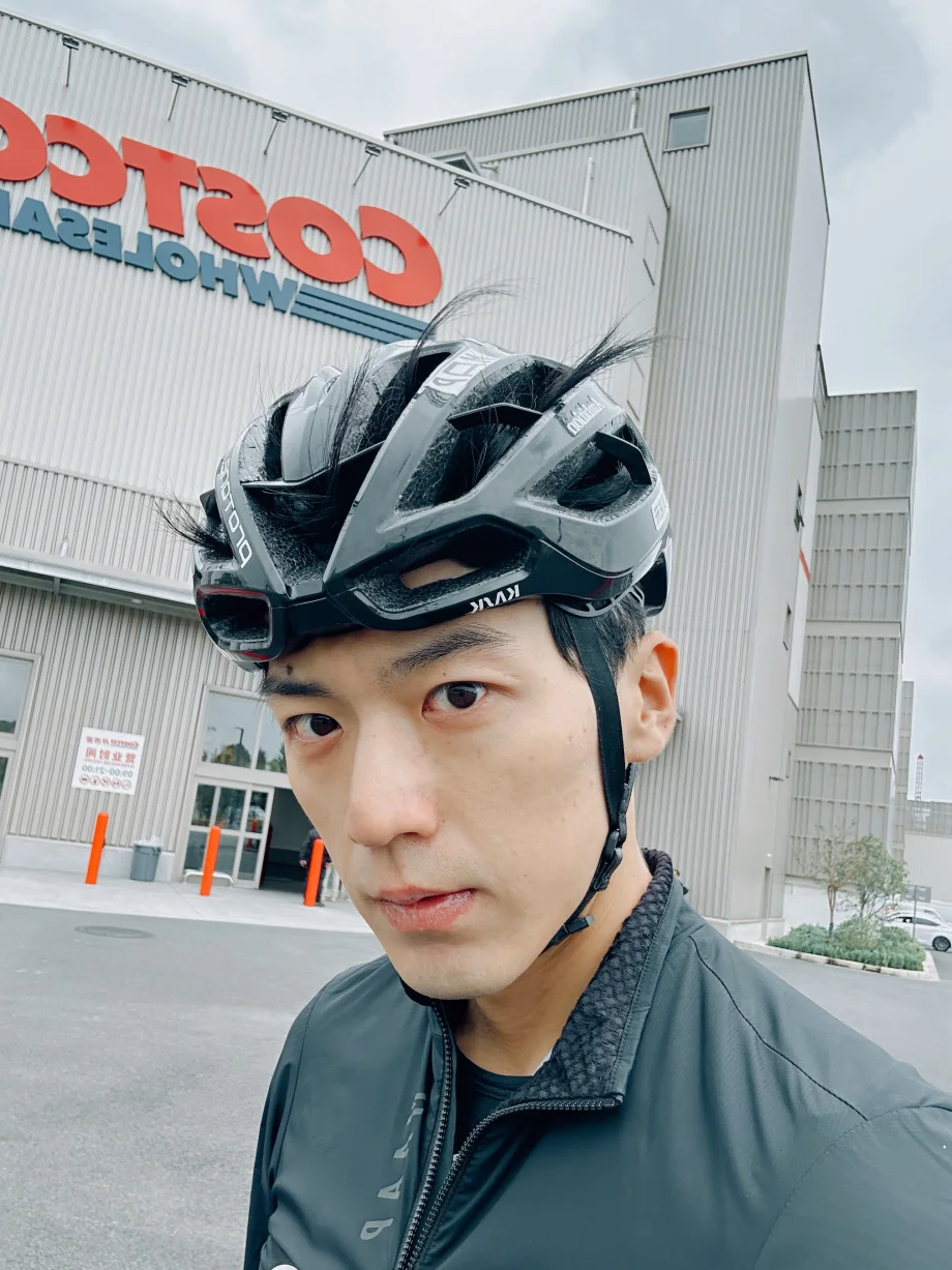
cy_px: 687
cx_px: 429
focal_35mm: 27
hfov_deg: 51.3
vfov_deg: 65.2
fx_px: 990
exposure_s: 1/336
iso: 25
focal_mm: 2.69
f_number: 1.9
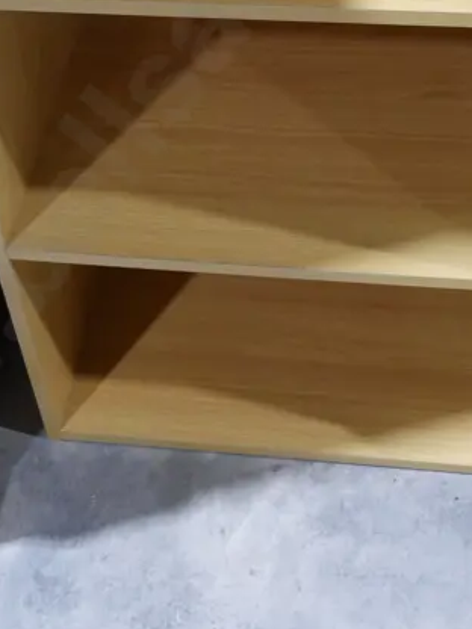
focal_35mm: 69
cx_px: 260
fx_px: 1254
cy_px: -39
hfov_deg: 21.3
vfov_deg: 26.3
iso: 2000
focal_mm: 14
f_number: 5.6
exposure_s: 1/60
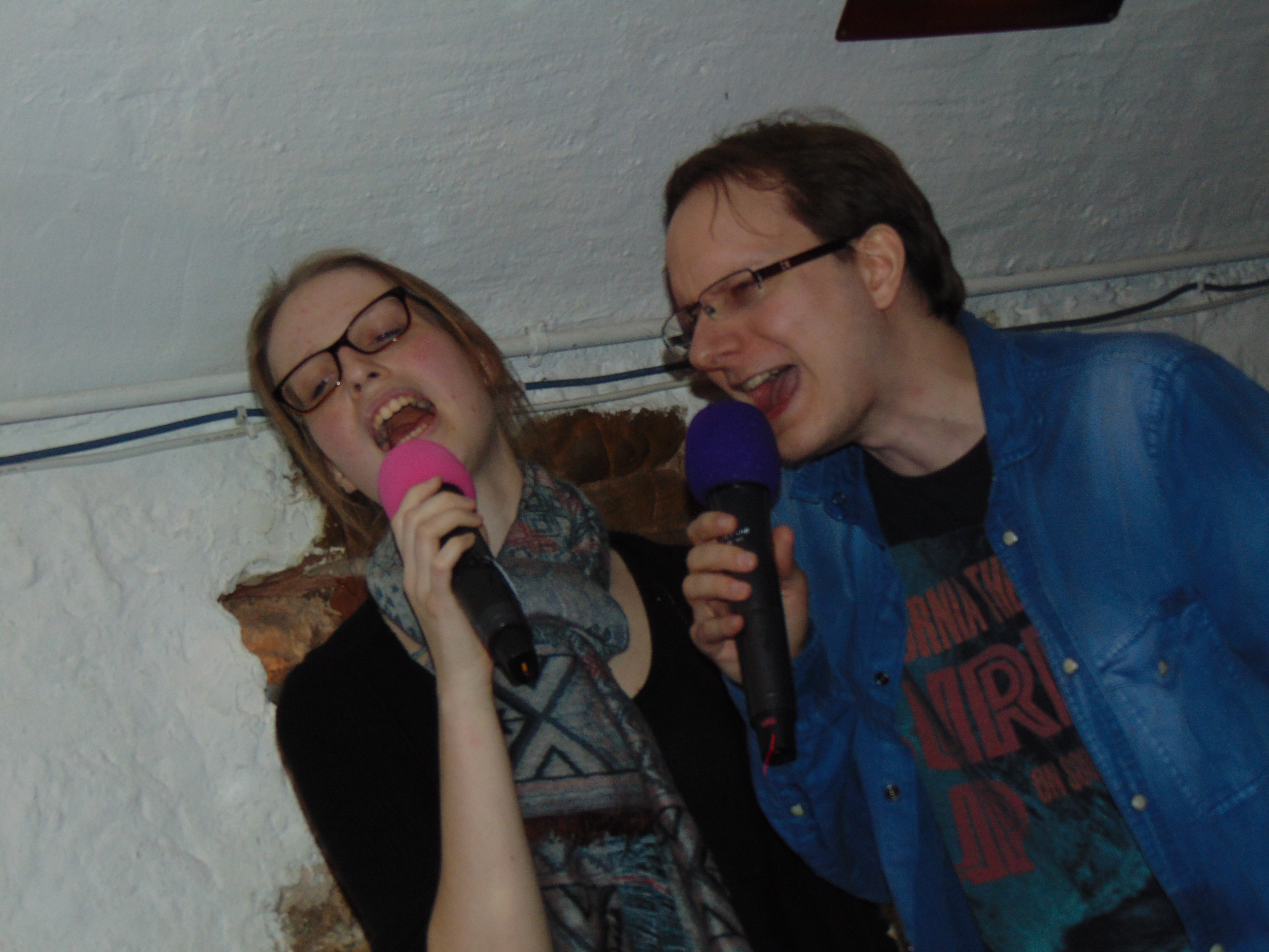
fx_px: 2603
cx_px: 634
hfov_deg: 27.4
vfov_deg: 20.7
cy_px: 476
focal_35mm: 71
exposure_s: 1/60
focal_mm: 12.8
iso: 400
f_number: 3.7
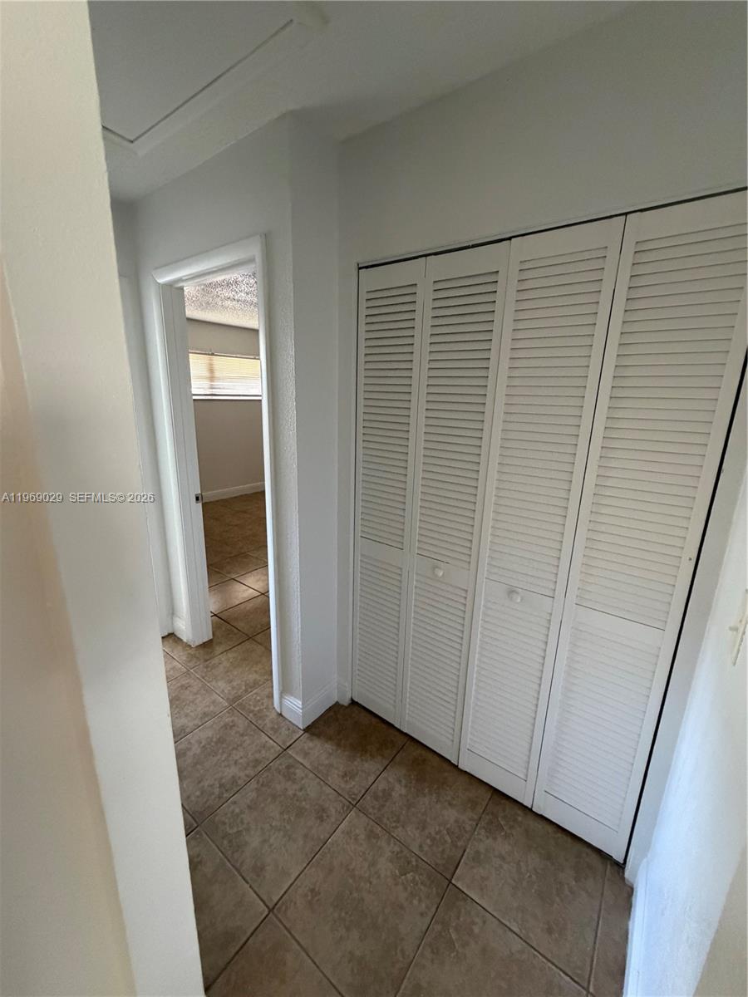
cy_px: 498
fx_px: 403
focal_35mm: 14
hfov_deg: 85.7
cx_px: 374
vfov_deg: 102.1
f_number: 2.2
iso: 800
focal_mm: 2.22
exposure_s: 1/60
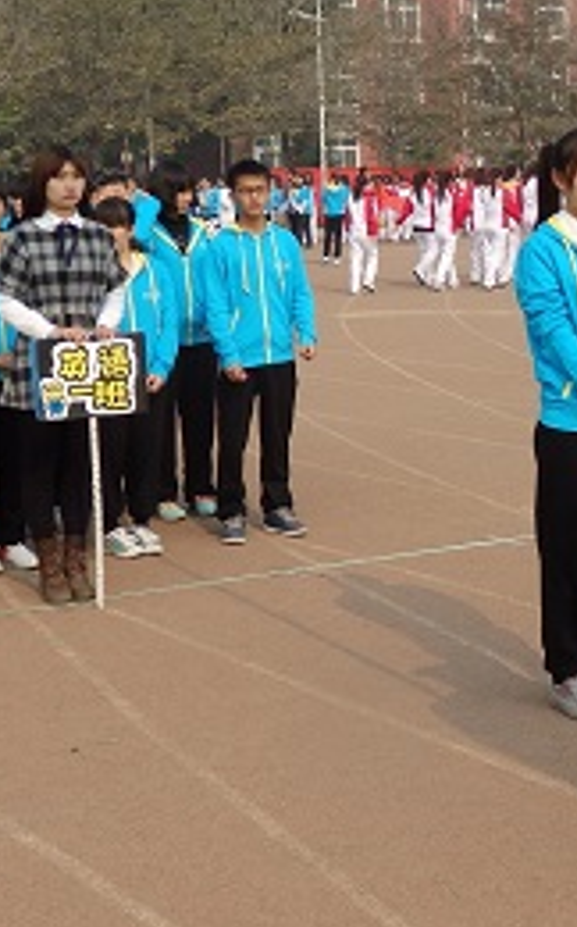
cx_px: 449
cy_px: 314
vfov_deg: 26.7
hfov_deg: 16.8
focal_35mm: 77
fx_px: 1942
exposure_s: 1/640
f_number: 3.7
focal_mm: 7.3
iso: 100
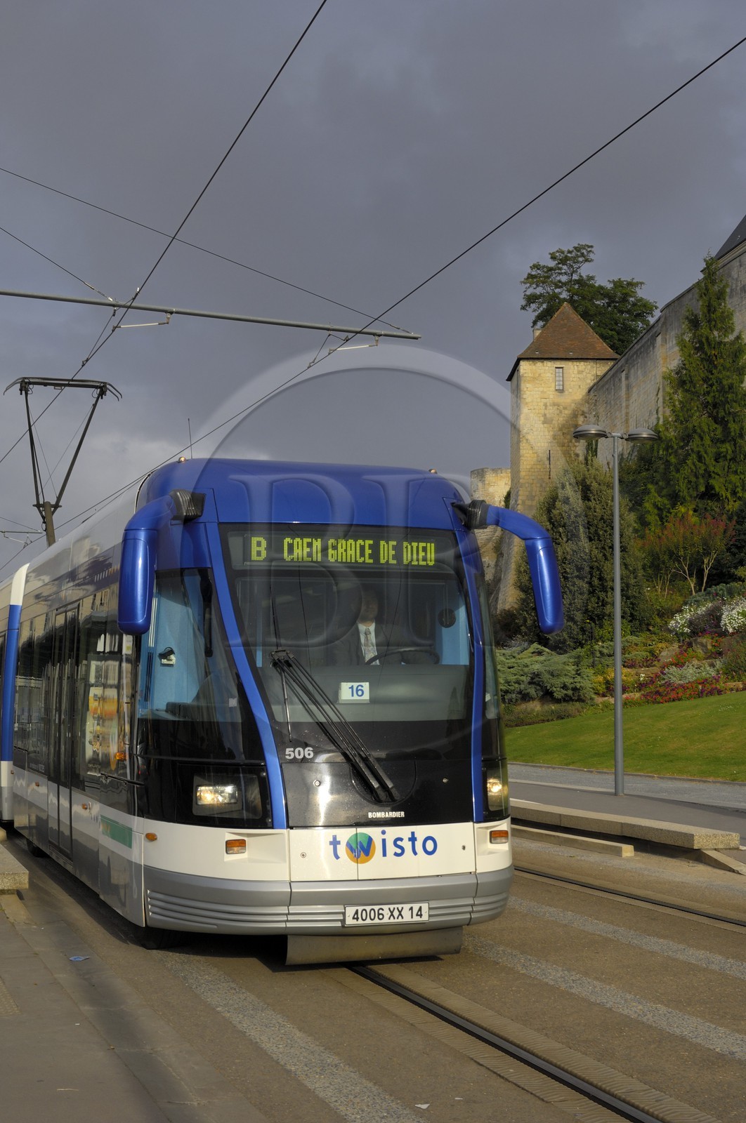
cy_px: 562
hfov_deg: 28.0
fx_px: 1496
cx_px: 373
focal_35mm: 48
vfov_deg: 41.2
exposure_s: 1/160
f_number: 7.6
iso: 100
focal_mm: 32
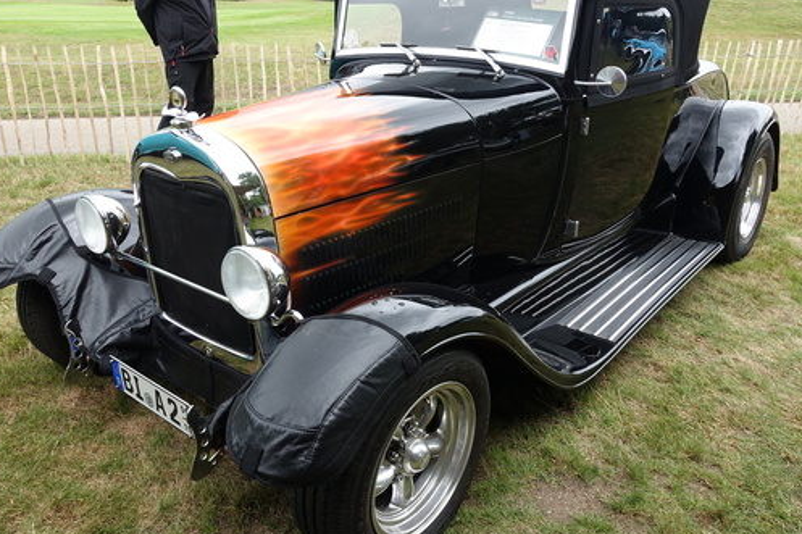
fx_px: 646
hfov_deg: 63.7
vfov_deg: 44.9
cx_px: 408
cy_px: 245
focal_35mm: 29
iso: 125
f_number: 5.6
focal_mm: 8.8
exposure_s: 1/125
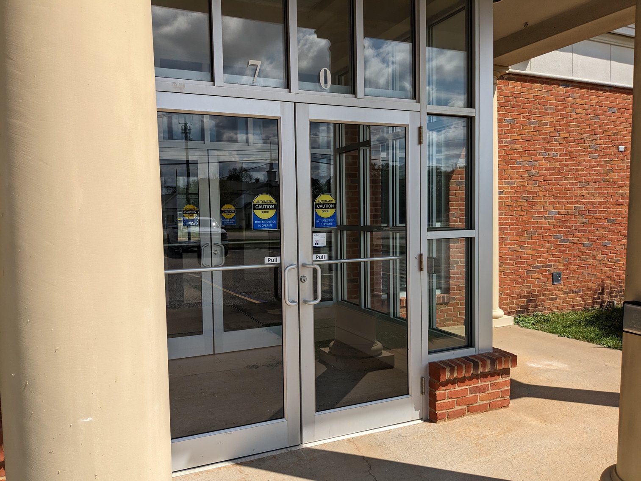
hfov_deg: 65.3
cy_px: 240
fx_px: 500
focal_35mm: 27
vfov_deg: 51.4
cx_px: 320
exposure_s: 1/3891
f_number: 1.73
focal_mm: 4.38
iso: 59
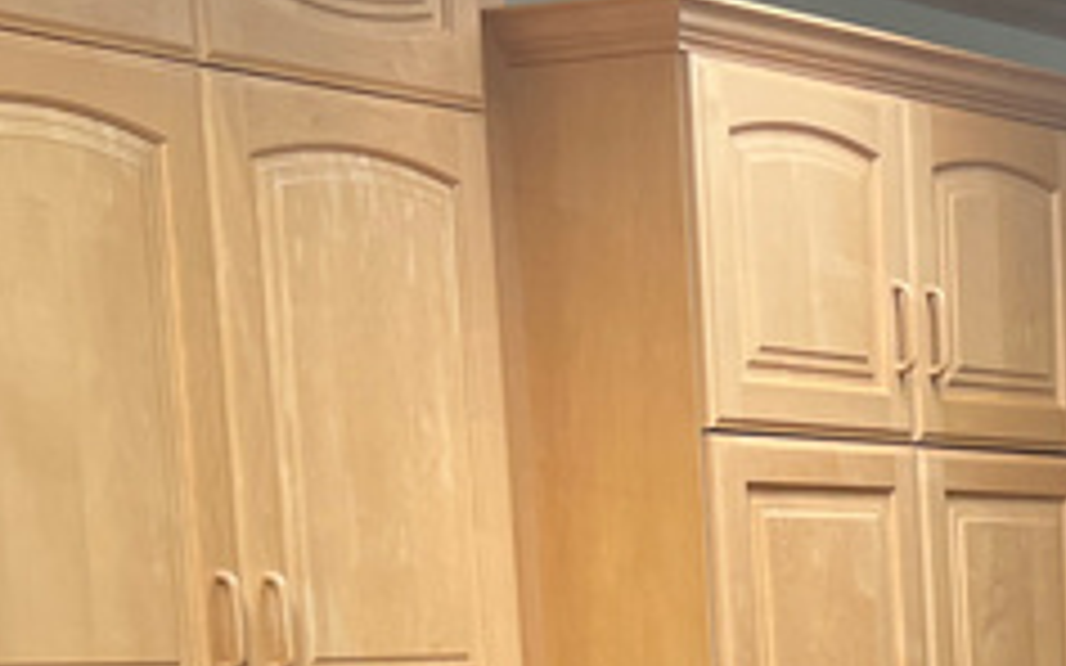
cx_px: 1363
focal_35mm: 119
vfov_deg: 10.1
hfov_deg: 16.6
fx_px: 3456
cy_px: 1377
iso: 100
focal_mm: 5.7
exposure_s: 1/121
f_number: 1.5
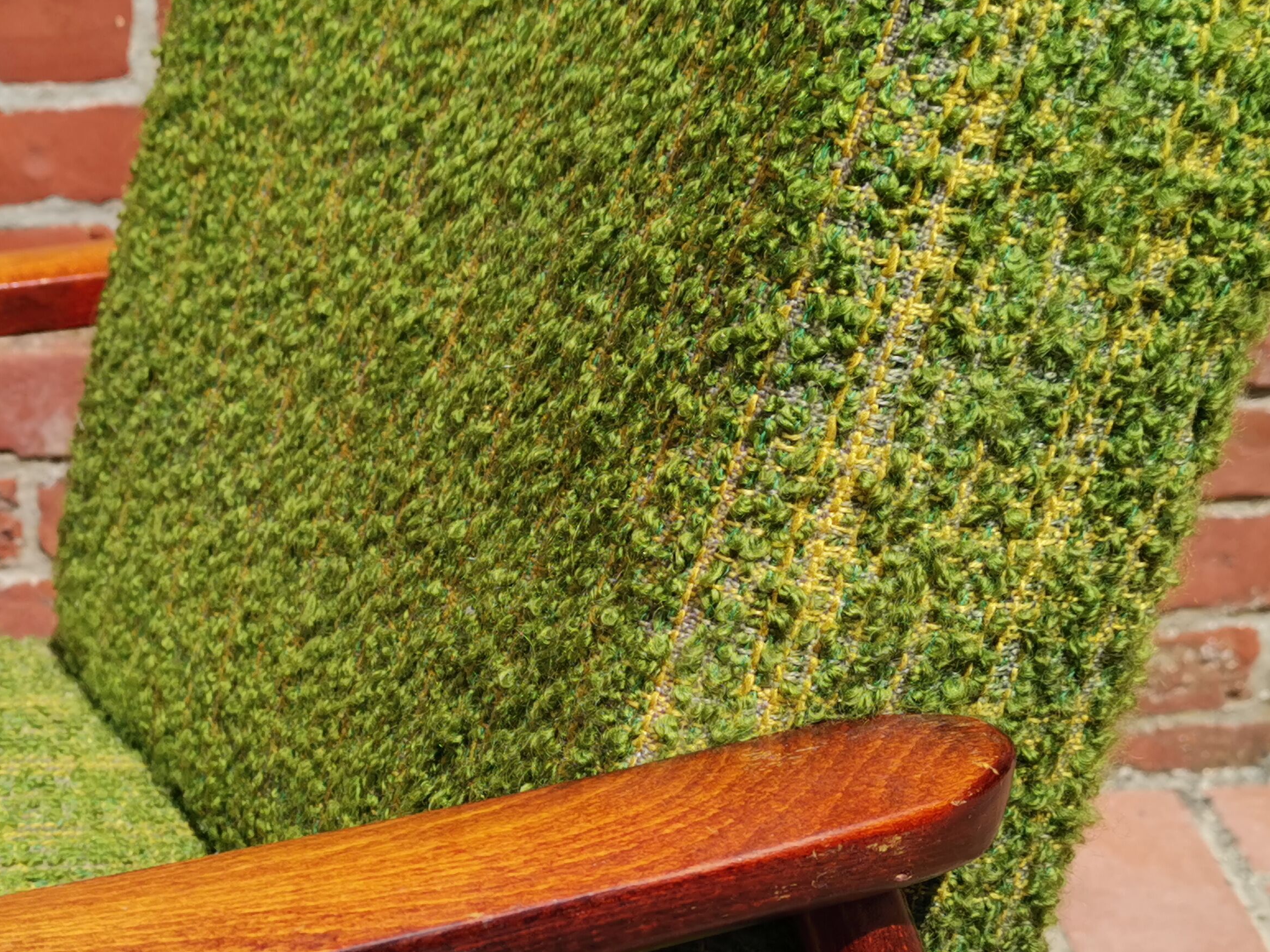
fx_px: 2311
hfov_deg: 30.6
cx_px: 463
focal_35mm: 63
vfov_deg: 23.2
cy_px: 631
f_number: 1.8
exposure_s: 1/2193
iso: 50
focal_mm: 5.58
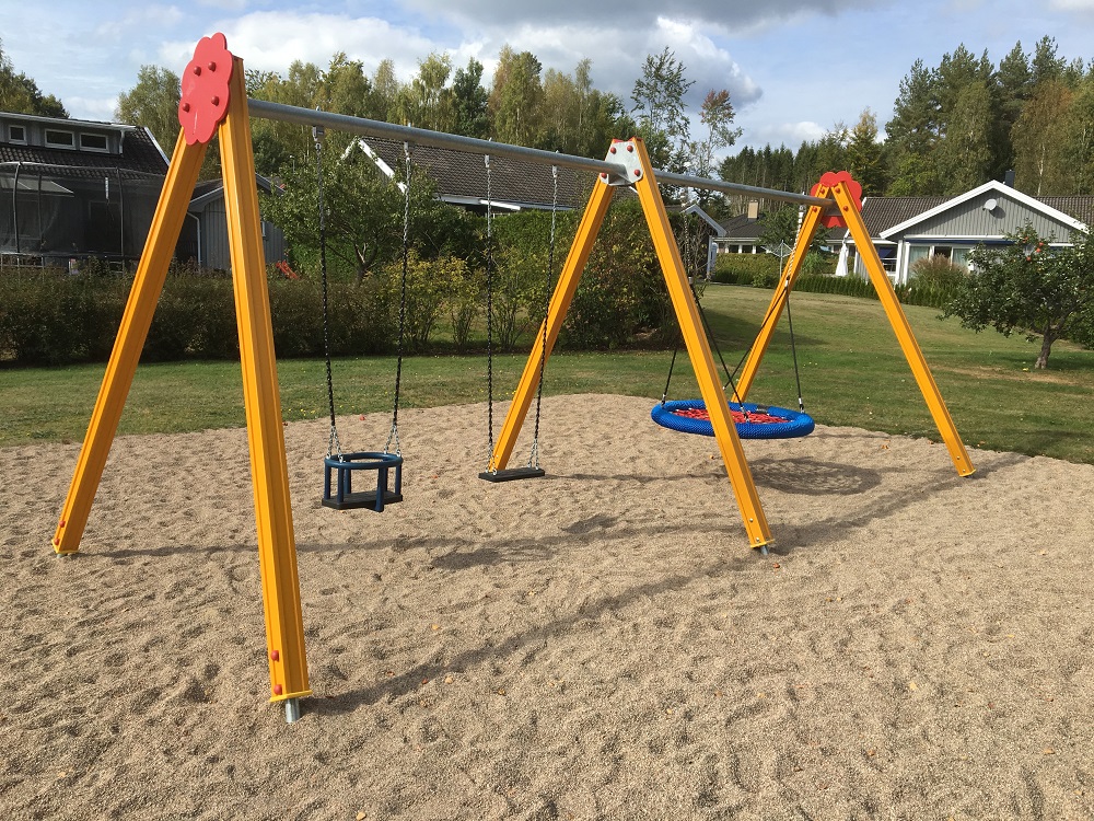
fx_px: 917
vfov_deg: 48.2
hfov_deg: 61.7
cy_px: 410
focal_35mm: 29
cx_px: 547
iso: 25
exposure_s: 1/1282
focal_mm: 4.15
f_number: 2.2
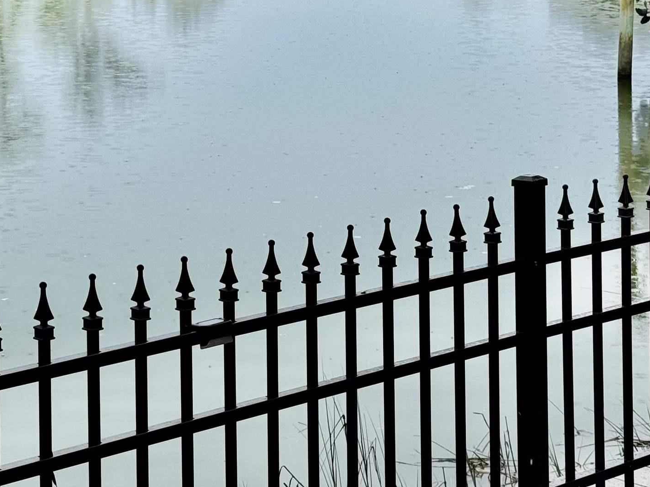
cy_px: 41
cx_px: 179
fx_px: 1953
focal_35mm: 104
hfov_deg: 18.8
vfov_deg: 14.1
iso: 64
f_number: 1.78
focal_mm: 6.76
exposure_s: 1/1597
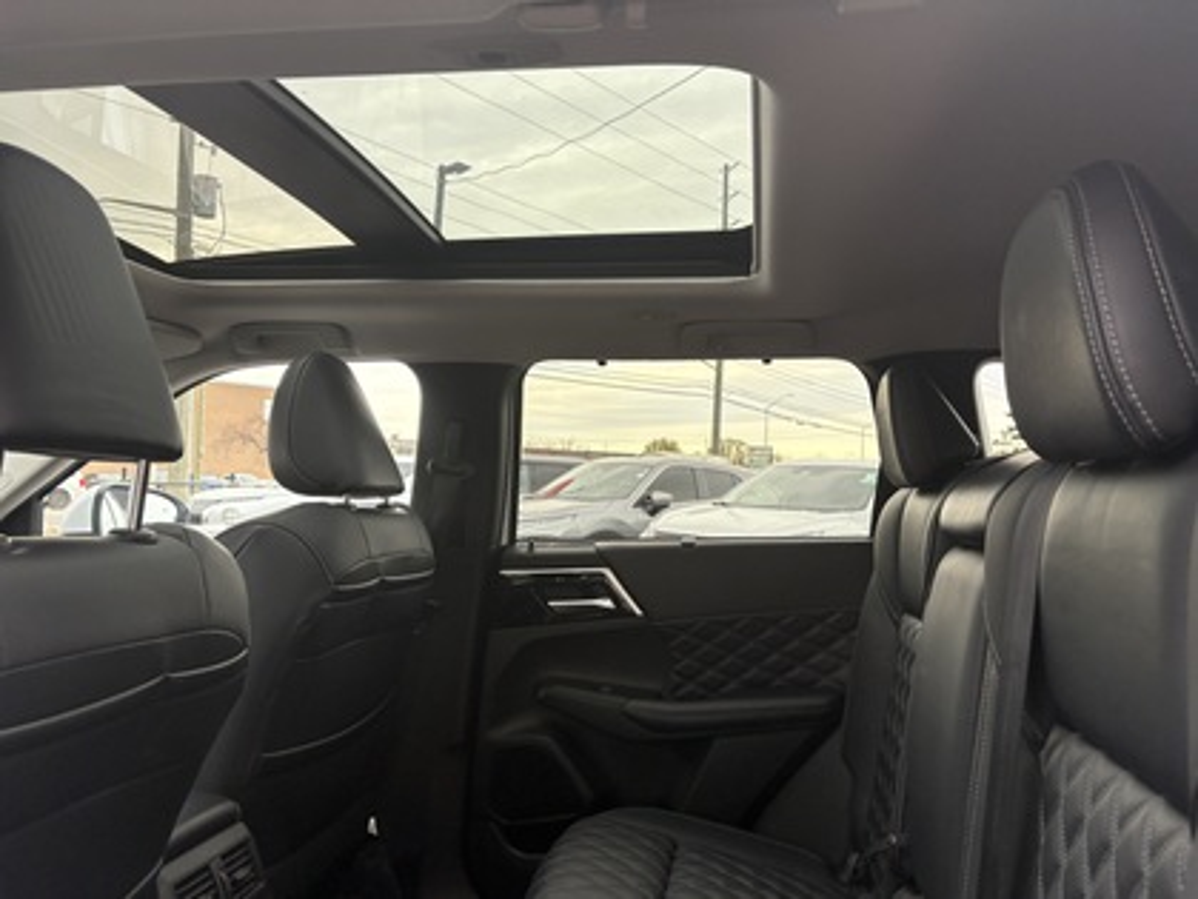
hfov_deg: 67.3
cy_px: 450
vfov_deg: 53.1
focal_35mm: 26
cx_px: 599
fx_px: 900
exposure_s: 1/121
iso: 80
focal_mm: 5.96
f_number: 1.6
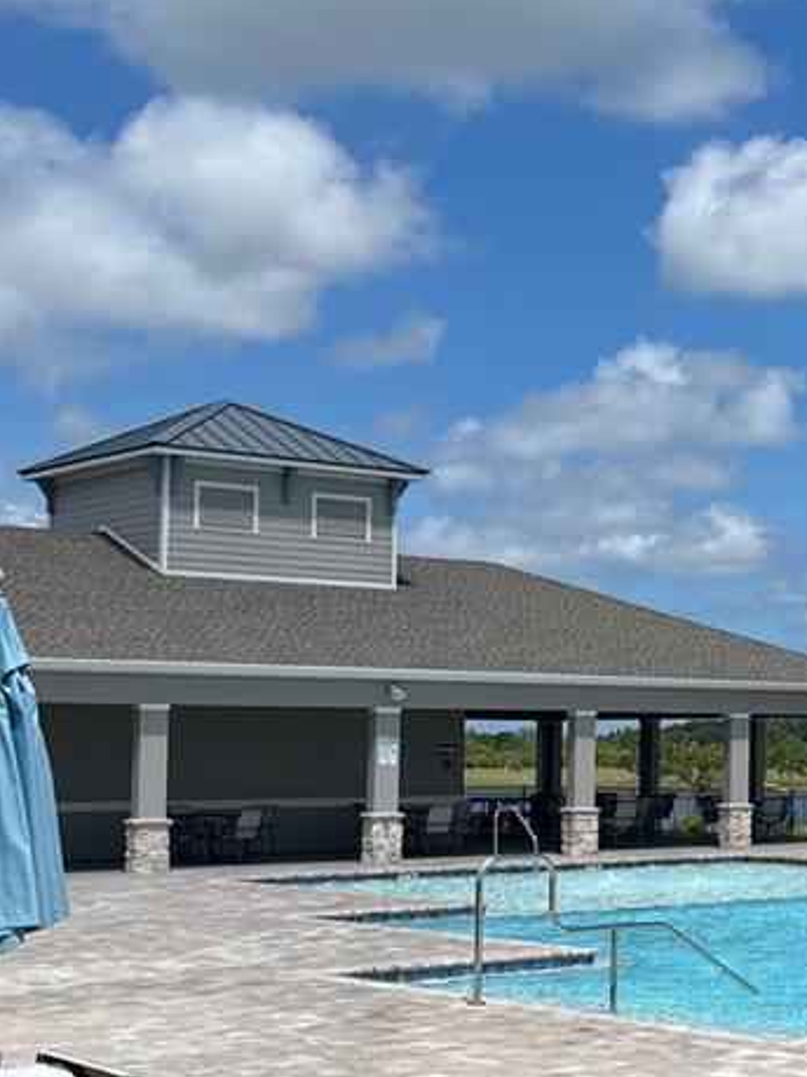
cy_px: 610
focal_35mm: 68
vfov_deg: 28.5
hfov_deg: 20.8
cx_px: 828
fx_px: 2115
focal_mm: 5.1
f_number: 1.6
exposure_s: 1/6173
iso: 50
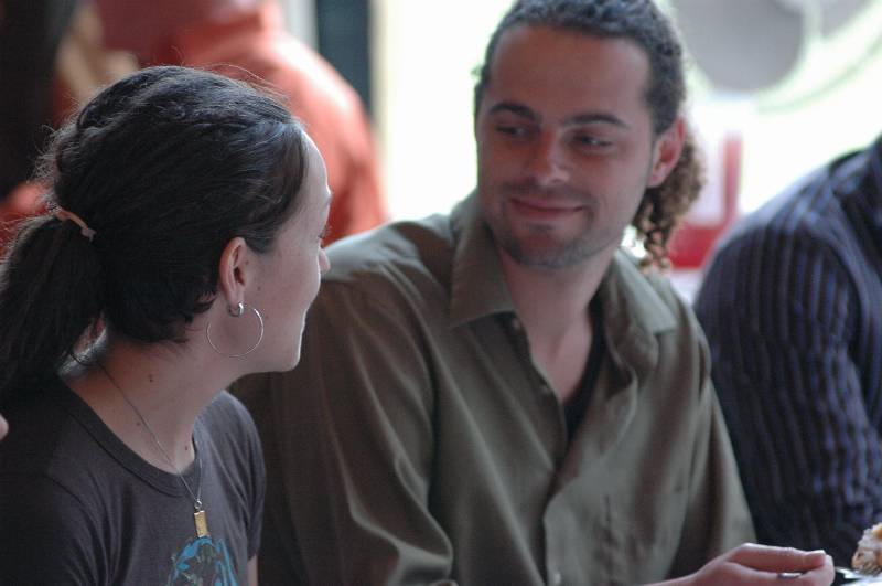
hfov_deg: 8.1
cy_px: 293
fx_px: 6239
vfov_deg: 5.4
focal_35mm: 255
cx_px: 441
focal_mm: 170
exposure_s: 1/160
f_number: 3.2
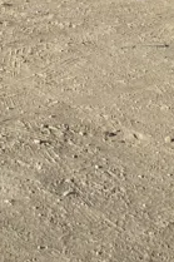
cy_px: 34
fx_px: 603
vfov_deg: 23.9
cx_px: 397
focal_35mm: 83
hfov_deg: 13.1
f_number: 1.5
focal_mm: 5.7
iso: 50
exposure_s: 1/6579
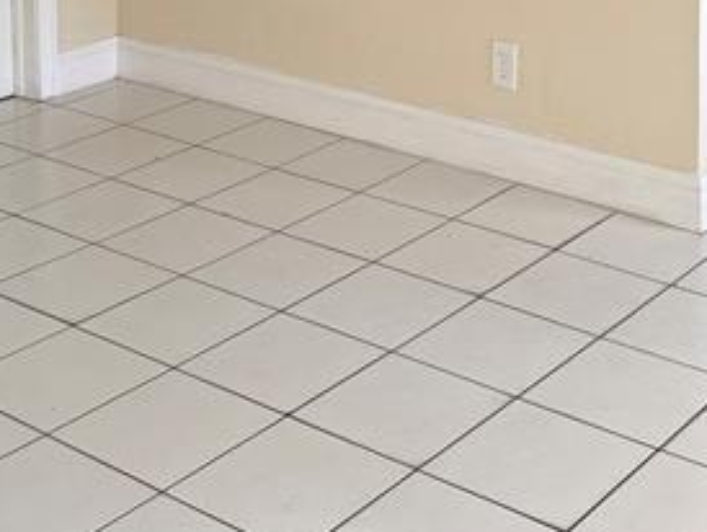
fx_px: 1431
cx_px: 485
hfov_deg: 27.5
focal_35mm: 70
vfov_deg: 18.9
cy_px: -225
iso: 125
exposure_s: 1/121
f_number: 1.78
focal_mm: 6.76
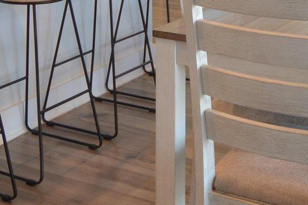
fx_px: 693
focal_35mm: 81
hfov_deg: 25.0
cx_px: 128
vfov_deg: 15.0
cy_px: -147
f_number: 3.5
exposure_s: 1/50
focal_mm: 10
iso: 400
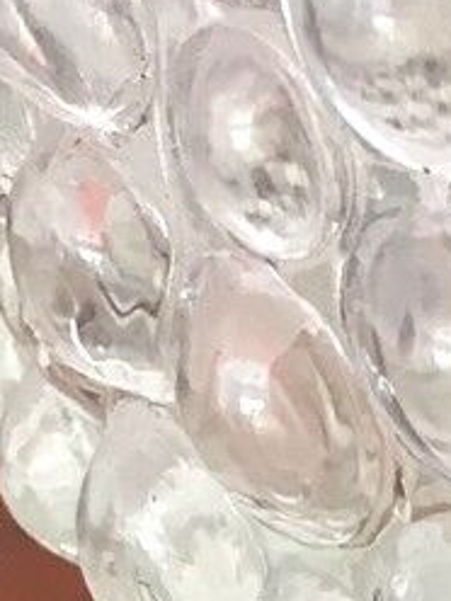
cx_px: 1214
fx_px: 3457
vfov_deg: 9.2
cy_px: 1253
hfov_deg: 6.9
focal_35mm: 199
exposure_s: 1/33
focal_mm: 4.15
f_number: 2.2
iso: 100
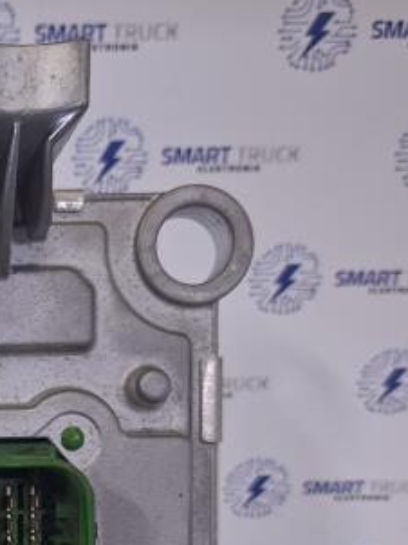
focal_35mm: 61
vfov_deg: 30.1
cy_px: 505
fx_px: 960
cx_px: -103
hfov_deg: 21.9
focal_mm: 5.54
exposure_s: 1/50
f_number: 1.8
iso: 160
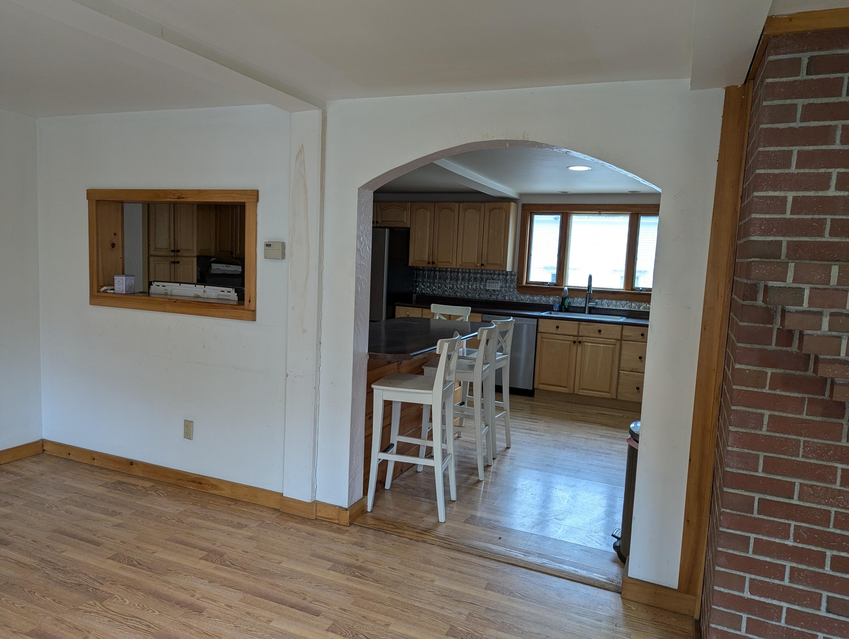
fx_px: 589
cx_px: 424
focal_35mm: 24
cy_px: 320
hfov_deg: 71.5
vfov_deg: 56.9
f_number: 1.85
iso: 63
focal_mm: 6.81
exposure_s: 1/40
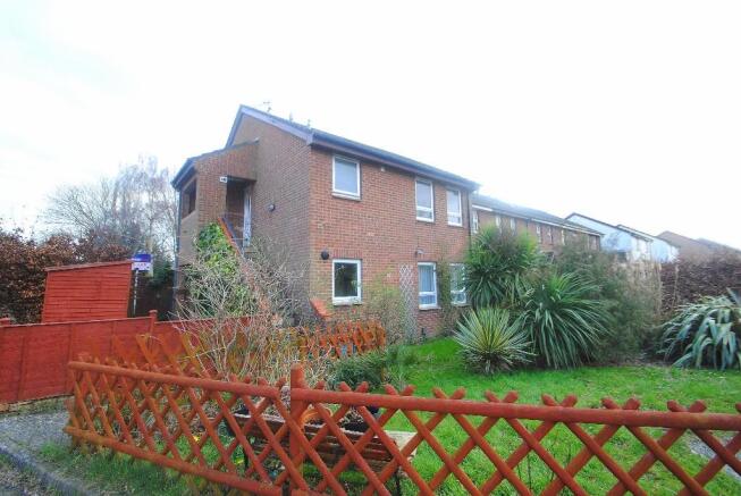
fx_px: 309
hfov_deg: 100.3
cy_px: 248
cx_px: 370
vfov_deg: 77.5
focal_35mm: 15
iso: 200
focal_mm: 10
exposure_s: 1/100
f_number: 5
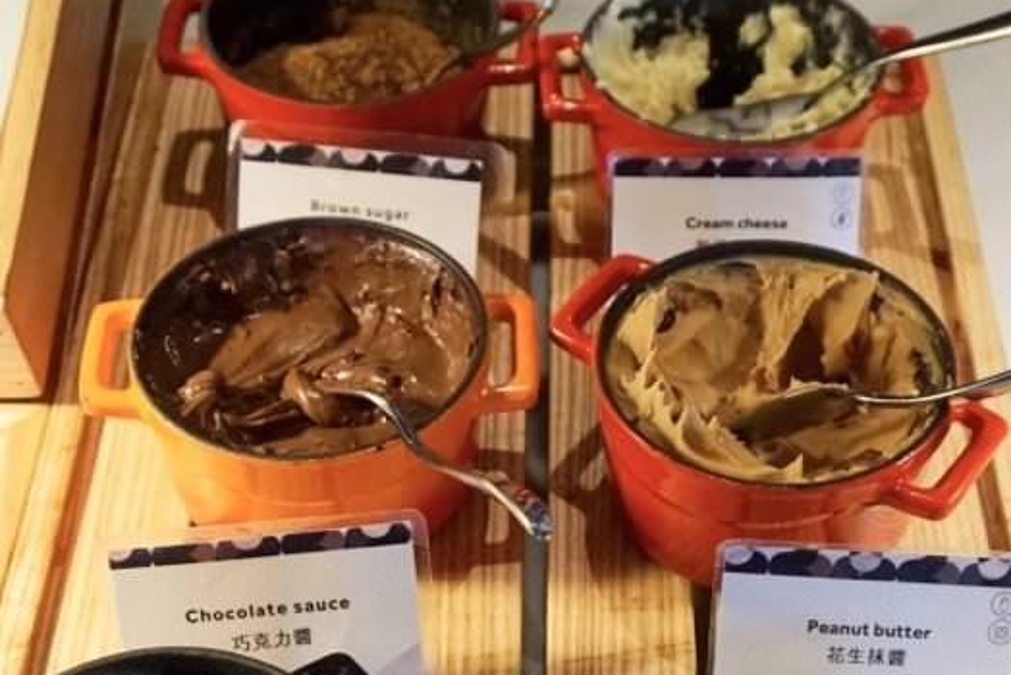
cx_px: 563
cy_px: 532
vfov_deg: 21.4
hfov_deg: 31.8
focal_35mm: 63
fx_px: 1770
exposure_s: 1/160
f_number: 4
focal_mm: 22
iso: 1600
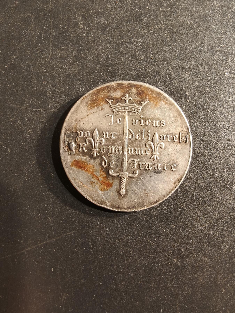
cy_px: 156
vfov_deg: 73.9
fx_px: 208
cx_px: 118
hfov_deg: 58.9
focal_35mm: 23
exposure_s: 1/50
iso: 320
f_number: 2
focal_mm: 2.32
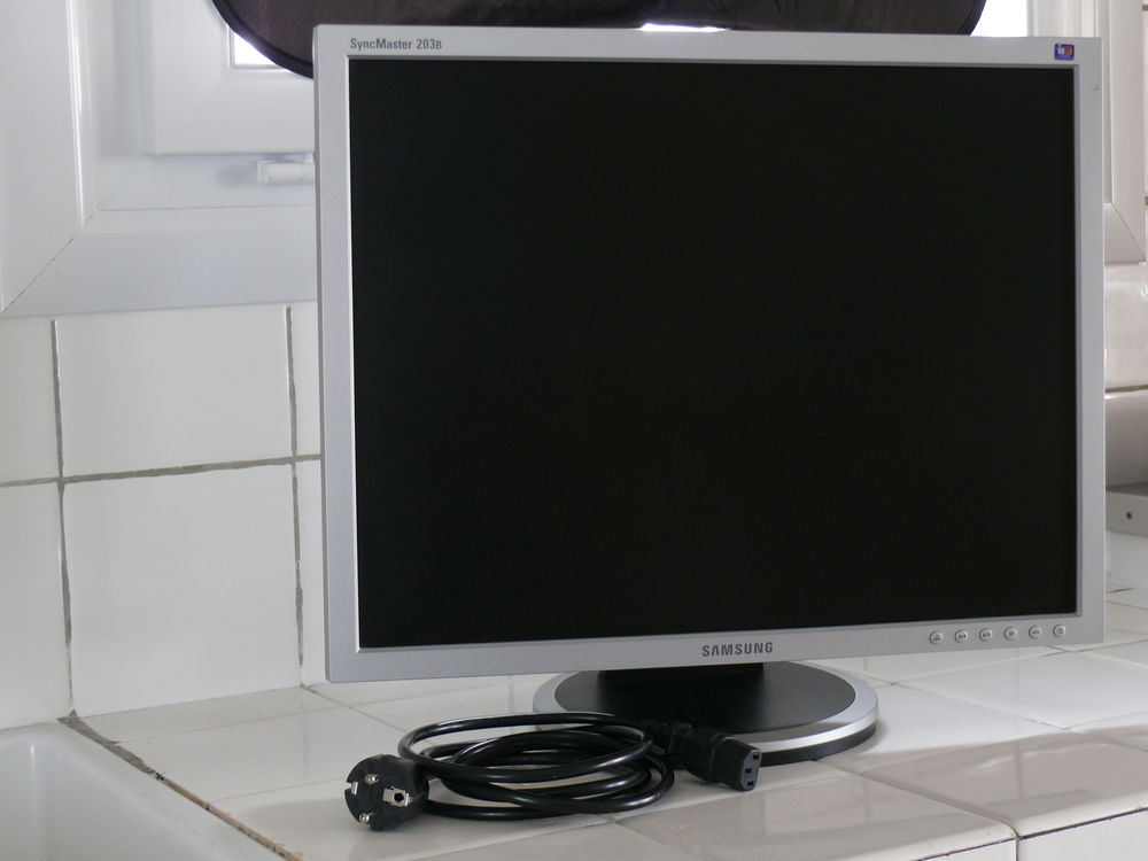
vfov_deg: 22.6
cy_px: 430
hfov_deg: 29.8
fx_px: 2156
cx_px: 574
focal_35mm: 65
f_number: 3.2
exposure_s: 1/4
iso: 100
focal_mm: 11.4
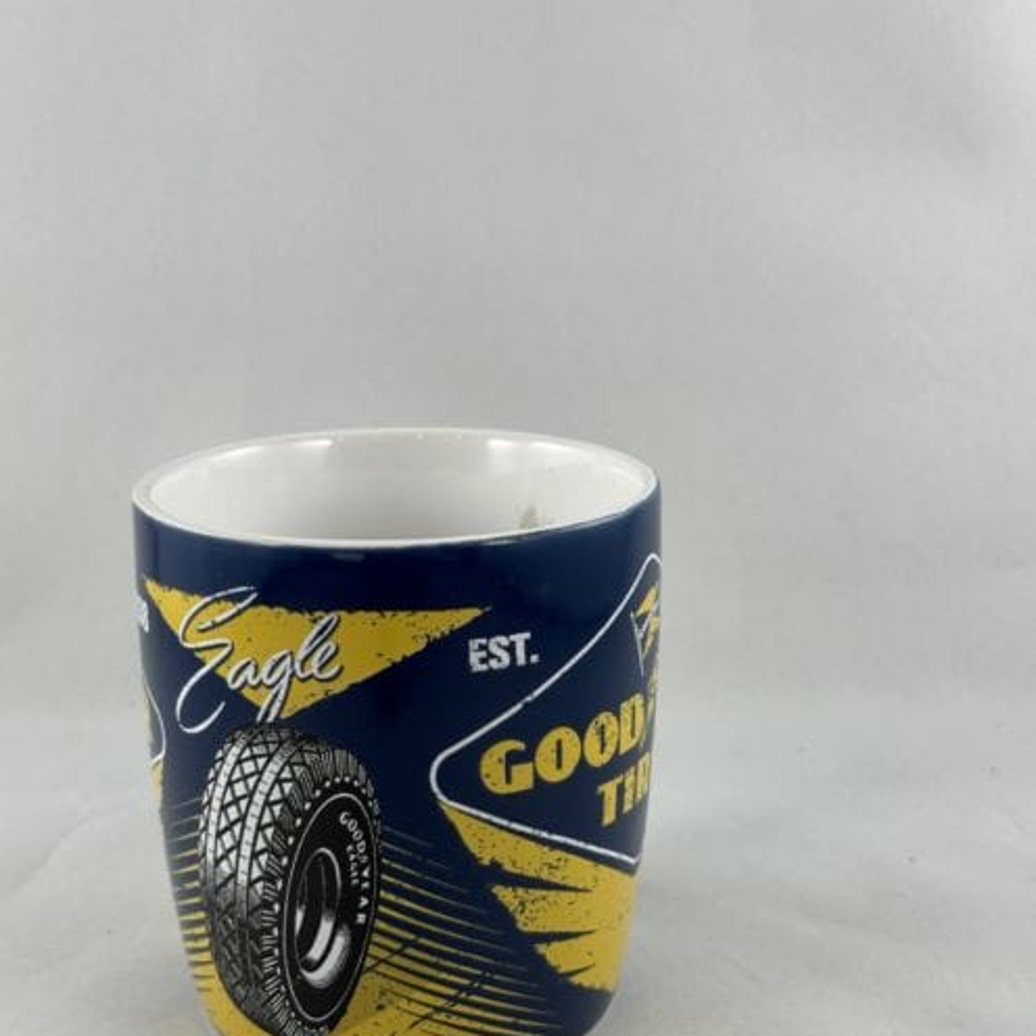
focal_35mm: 57
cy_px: 611
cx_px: 516
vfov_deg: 30.0
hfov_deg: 30.0
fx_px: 1930
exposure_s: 1/100
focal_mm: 6.86
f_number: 1.78
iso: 50
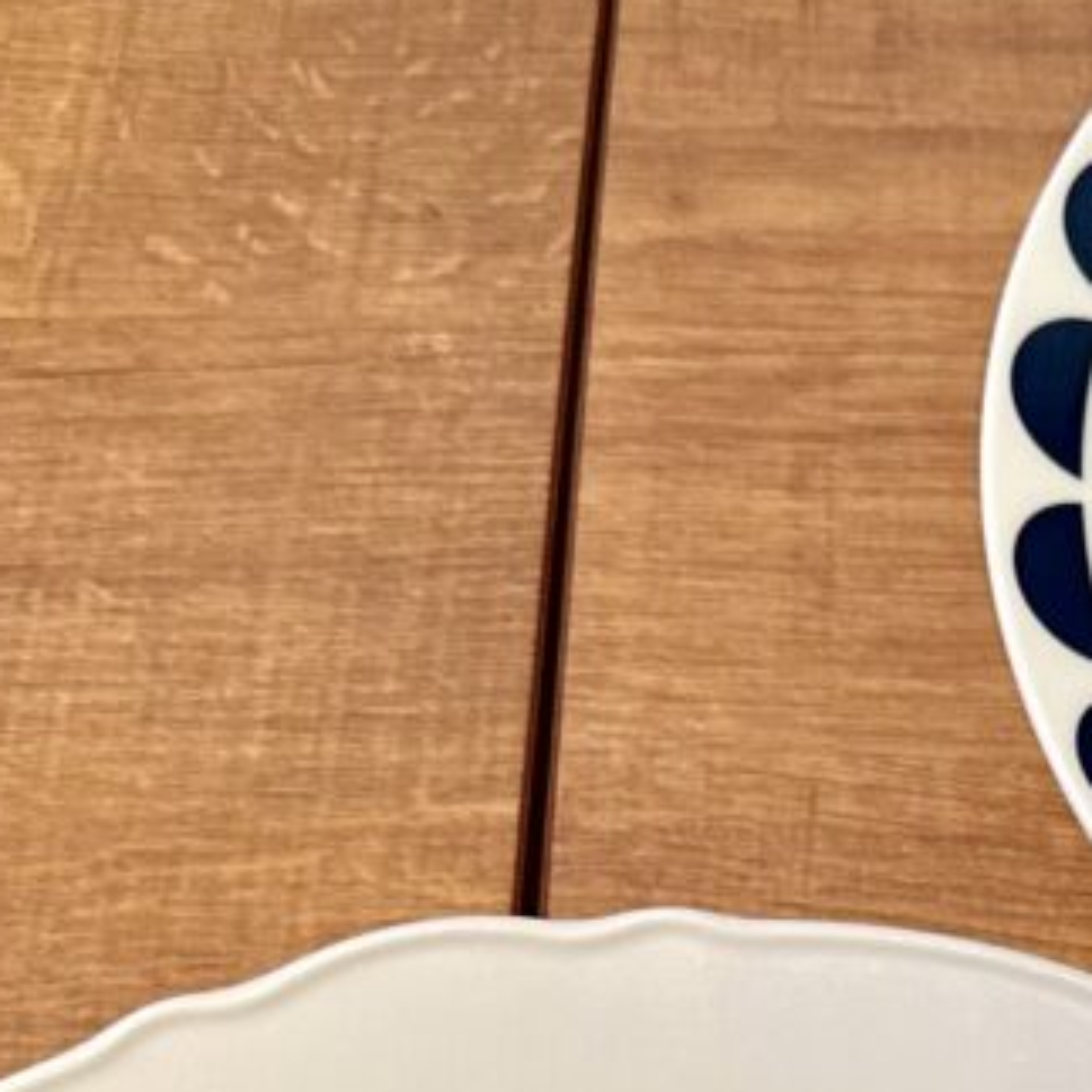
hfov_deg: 19.6
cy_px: 1440
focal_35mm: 84
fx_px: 2998
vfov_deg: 19.0
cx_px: 1254
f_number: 1.78
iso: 200
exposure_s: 1/120
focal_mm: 6.86
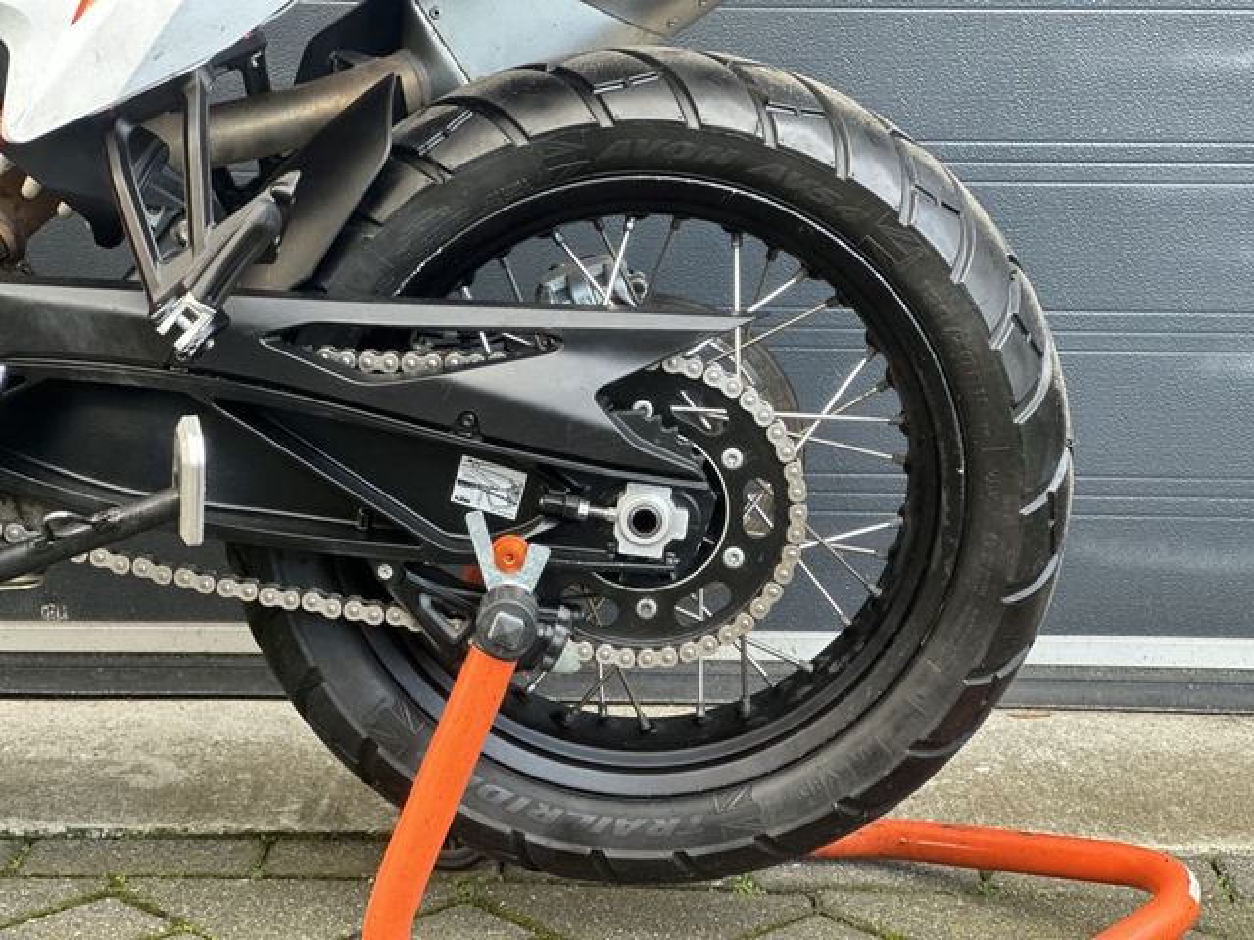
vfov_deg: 19.1
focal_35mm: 77
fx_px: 2789
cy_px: 470
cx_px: 627
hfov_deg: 25.3
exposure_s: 1/40
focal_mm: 9
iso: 200
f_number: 2.8
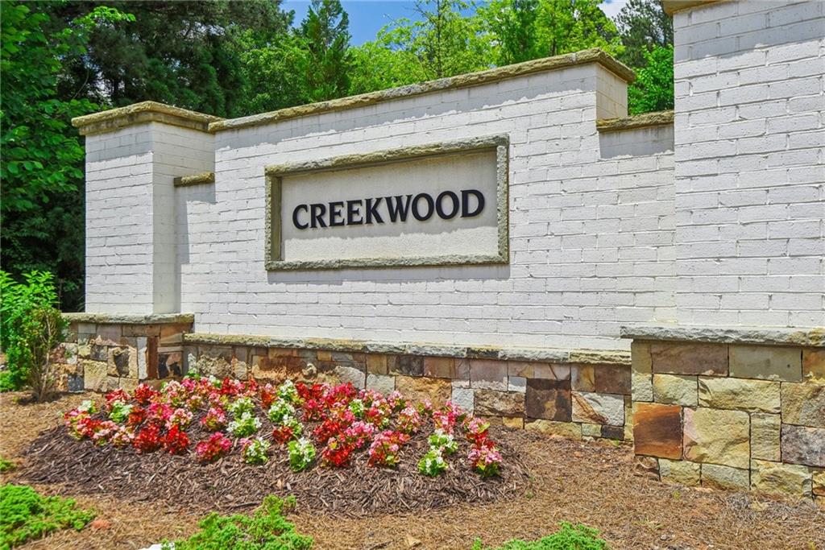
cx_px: 412
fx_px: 733
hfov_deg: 58.7
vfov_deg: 41.1
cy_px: 275
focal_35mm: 32
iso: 400
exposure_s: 1/1000
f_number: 8
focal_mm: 32
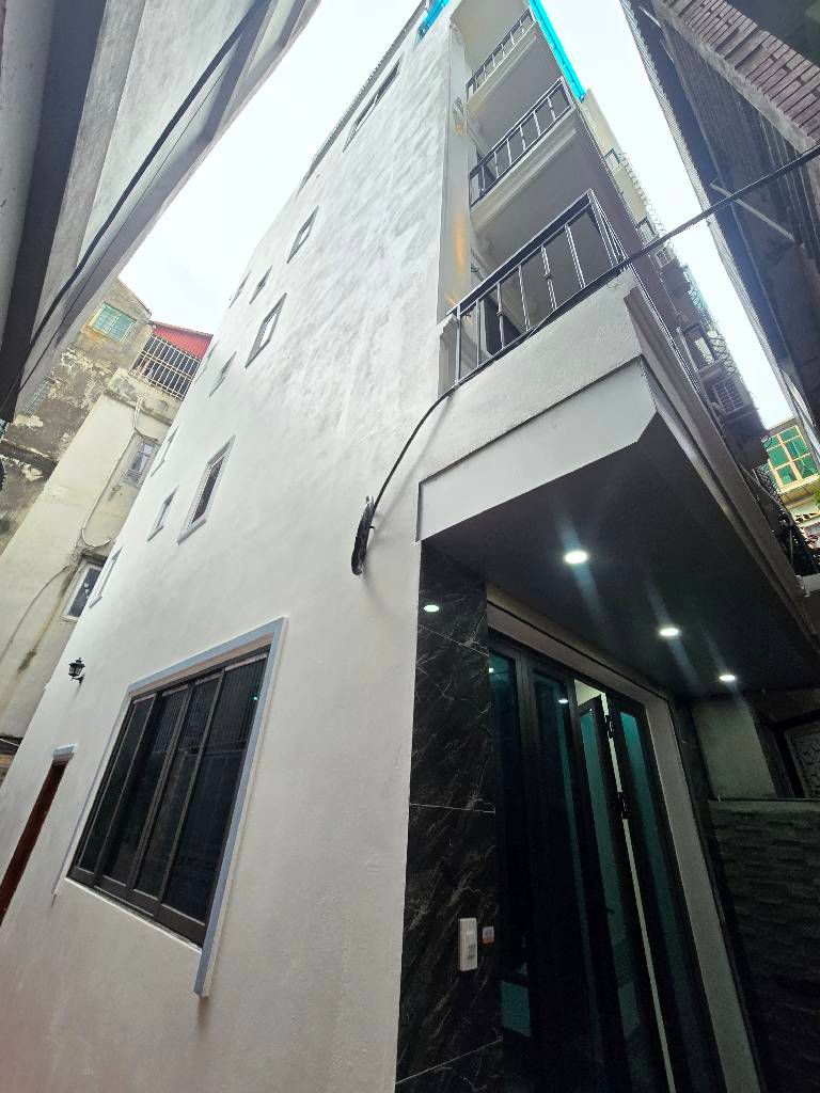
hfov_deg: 89.9
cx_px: 410
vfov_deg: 106.2
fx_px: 411
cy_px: 546
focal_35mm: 13
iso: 50
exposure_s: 1/214
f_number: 2.2
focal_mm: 2.2
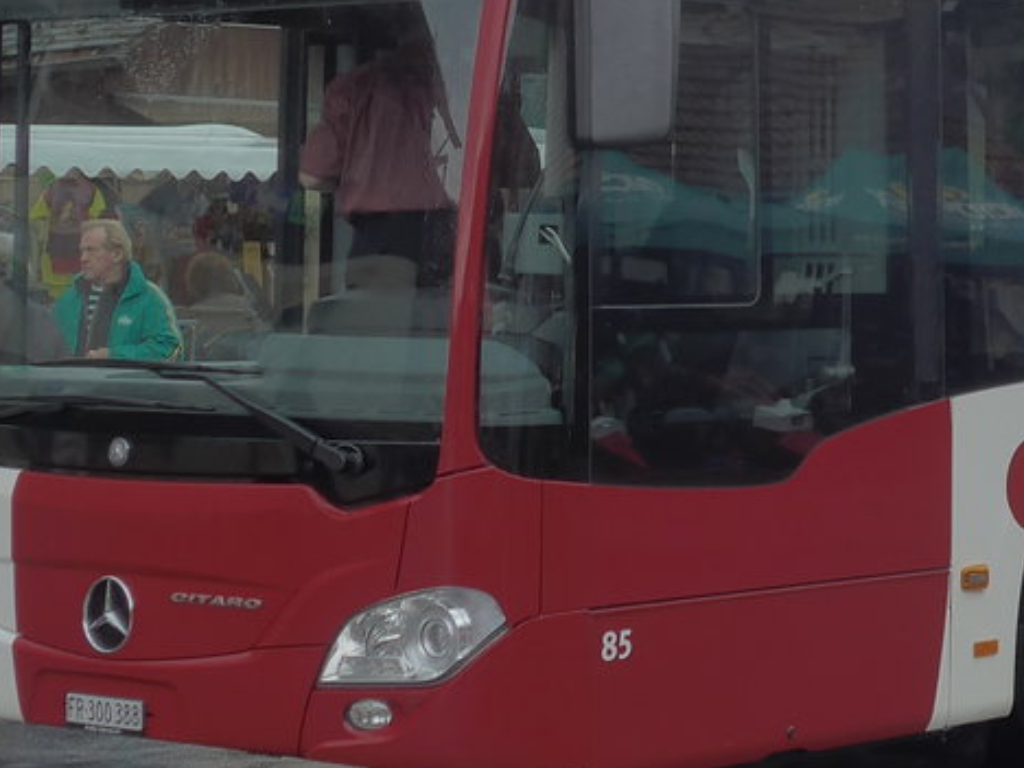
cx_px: 930
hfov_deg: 16.5
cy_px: 85
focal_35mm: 118
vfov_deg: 12.5
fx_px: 3491
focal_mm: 9.5
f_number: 3
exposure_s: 1/640
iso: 160
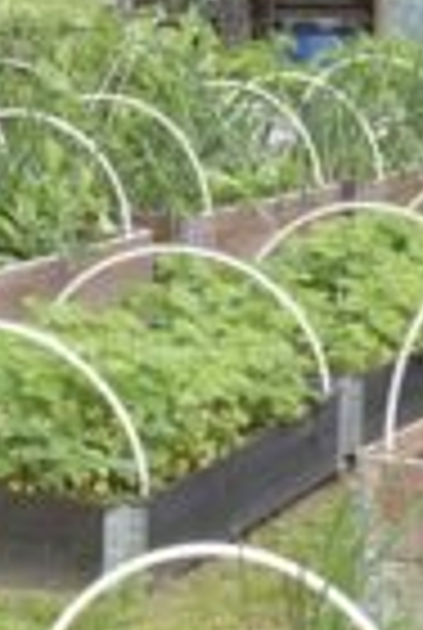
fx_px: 2876
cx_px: 441
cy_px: -32
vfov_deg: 12.3
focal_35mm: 164
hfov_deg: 8.4
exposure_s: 1/800
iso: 400
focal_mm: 20
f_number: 5.6
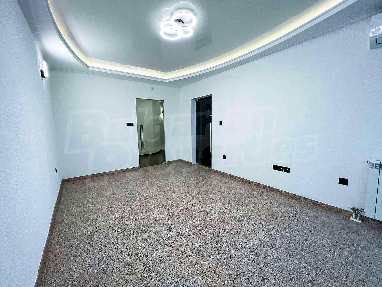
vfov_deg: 89.9
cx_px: 191
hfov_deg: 106.2
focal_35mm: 13
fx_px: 143
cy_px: 144
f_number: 1.8
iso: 200
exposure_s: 1/100
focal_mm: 1.57
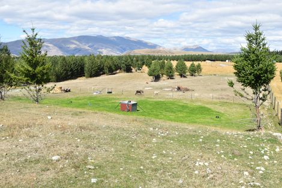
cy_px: 94
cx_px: 141
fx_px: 282
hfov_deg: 53.1
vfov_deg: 36.8
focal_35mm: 36
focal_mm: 24
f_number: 10
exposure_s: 1/400
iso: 200
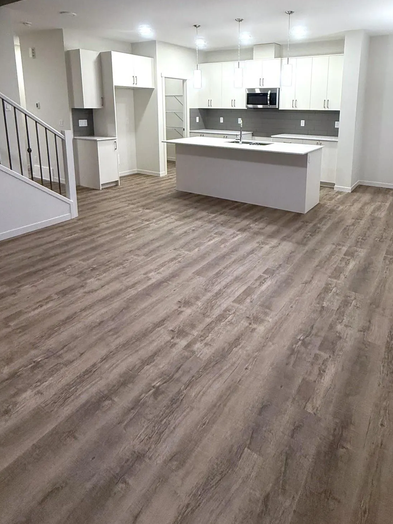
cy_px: 167
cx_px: 235
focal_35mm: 22
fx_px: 333
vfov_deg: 73.6
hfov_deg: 60.6
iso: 320
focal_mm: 2.22
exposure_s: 1/120
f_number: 2.2
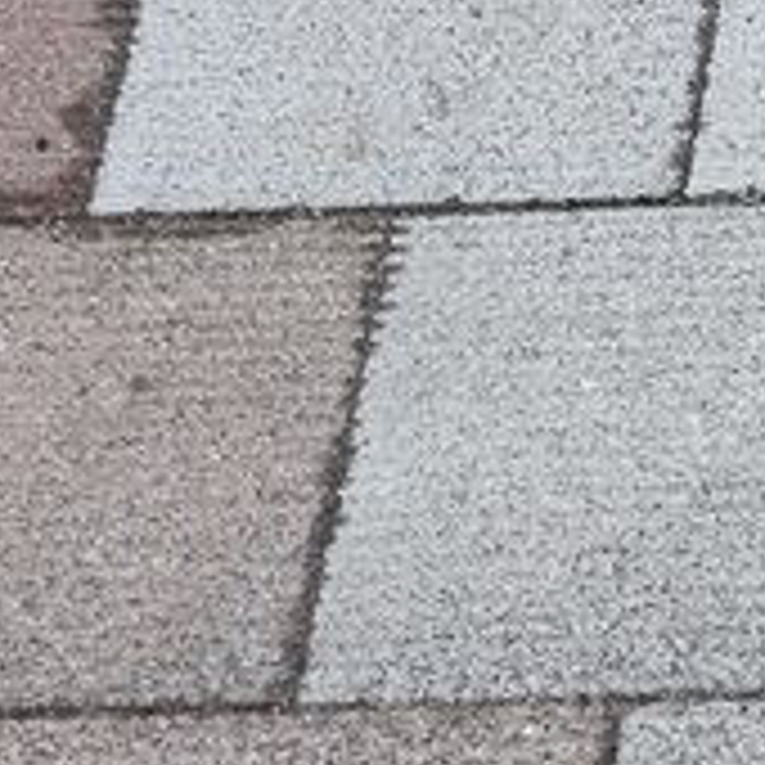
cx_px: 1858
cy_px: 918
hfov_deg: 9.1
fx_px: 4275
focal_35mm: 171
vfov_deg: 10.1
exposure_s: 1/450
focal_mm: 25.4
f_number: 4
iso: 200
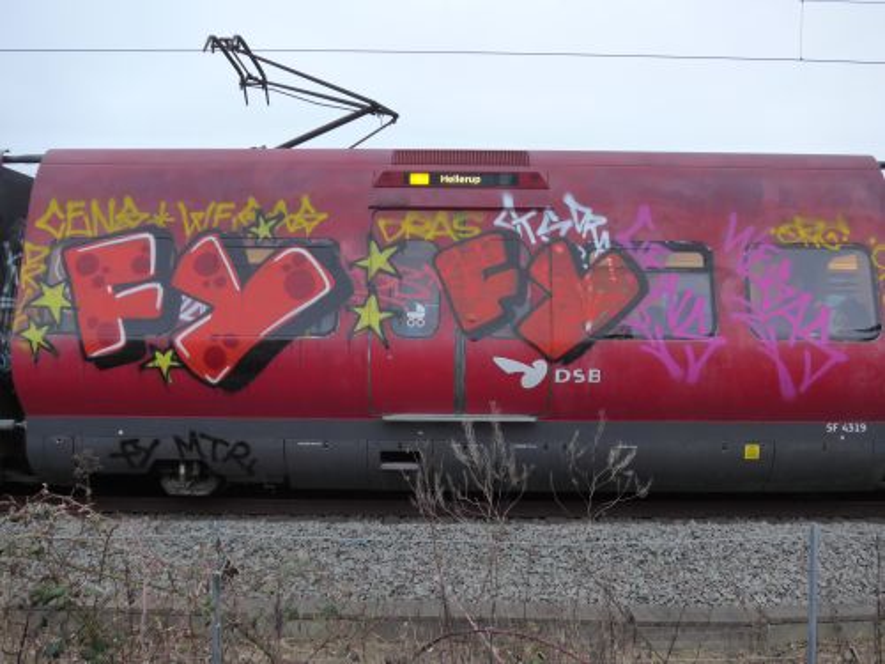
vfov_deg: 48.2
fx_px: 741
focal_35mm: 29
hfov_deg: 61.7
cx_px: 442
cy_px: 332
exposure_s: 1/60
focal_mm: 6
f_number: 2
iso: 320
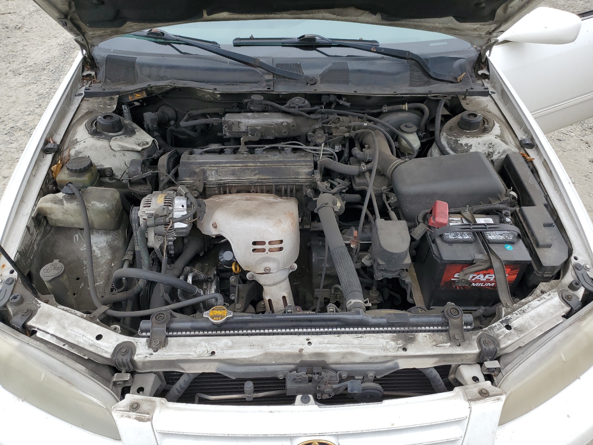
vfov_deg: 53.1
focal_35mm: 26
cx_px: 296
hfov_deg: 67.3
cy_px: 222
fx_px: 445
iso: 50
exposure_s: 1/769
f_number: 1.5
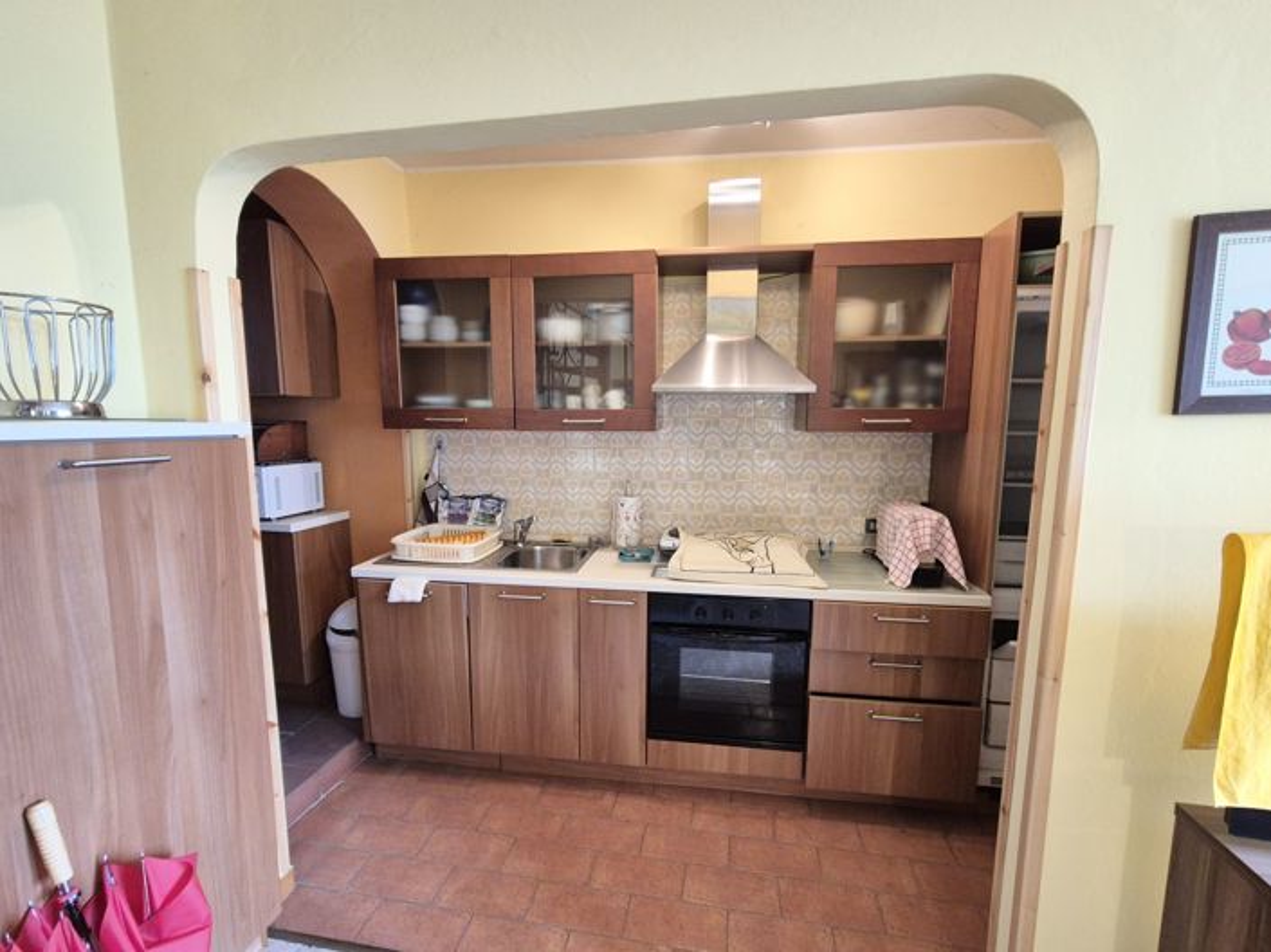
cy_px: 476
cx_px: 636
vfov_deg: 89.9
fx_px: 477
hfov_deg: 106.2
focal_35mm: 13
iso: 400
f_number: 2.2
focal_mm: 2.2
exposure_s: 1/50
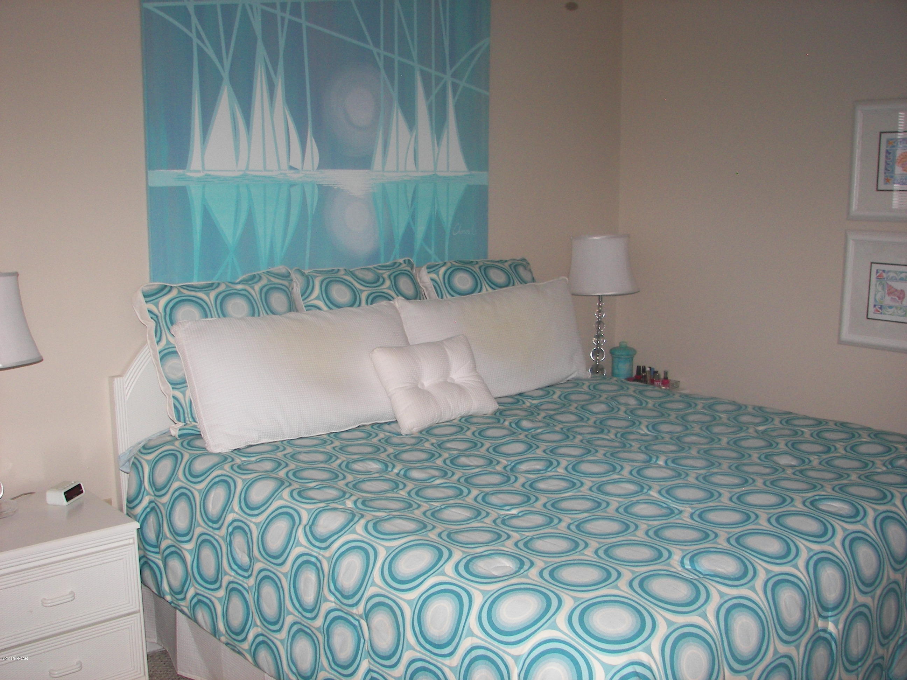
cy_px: 340
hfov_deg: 51.4
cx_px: 454
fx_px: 943
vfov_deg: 39.7
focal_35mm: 36
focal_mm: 6
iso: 100
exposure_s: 1/30
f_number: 2.8
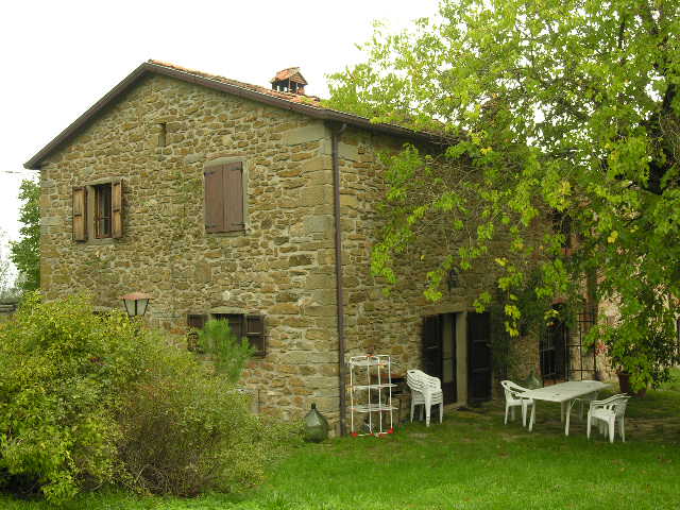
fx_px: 766
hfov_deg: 47.9
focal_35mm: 39
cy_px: 255
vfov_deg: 36.8
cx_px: 340
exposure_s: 1/47.3
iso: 50
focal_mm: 10
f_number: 4
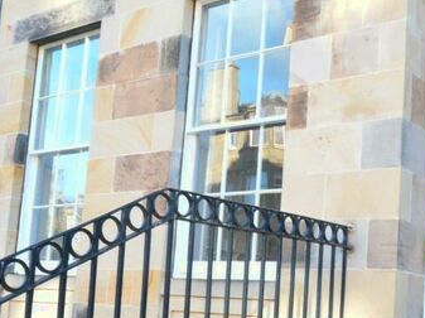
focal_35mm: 60
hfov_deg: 32.0
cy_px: 223
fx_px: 736
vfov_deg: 24.2
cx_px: 279
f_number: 8
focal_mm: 20
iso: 200
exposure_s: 1/15
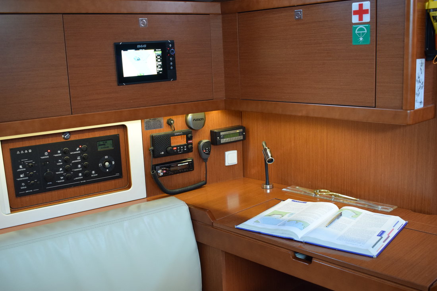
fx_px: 455
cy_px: 146
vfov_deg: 35.5
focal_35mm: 38
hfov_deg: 51.3
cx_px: 218
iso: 1600
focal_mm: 25
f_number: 5
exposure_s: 1/100
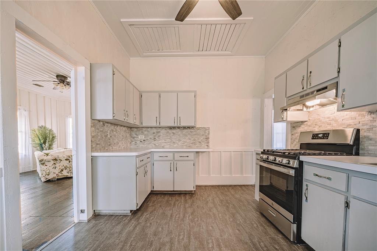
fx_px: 147
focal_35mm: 14
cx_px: 188
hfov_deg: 104.3
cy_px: 126
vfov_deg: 81.2
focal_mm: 9
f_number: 8
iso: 160
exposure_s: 1/6
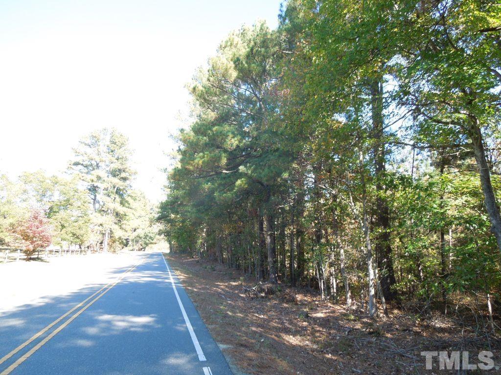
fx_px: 362
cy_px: 188
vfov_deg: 54.9
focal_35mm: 25
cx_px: 250
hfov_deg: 69.4
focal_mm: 4.5
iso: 100
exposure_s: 1/100
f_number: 3.3
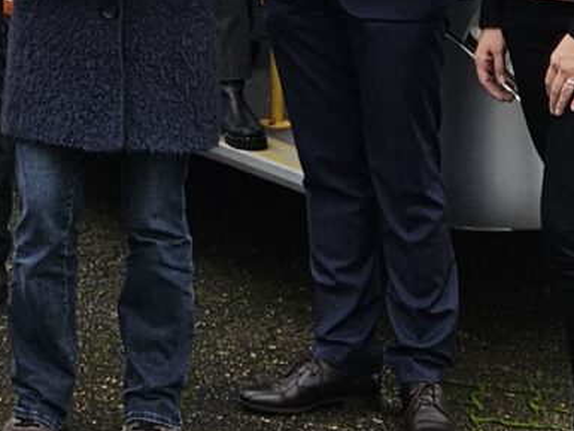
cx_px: -106
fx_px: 2538
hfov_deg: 12.6
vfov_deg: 9.0
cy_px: -483
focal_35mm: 153
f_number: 1.8
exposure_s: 1/130
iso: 25
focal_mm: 5.4
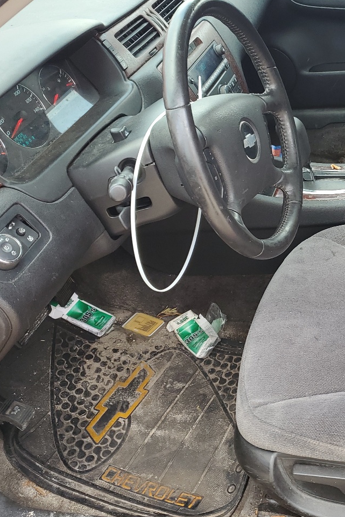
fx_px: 647
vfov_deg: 43.4
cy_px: 214
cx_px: 307
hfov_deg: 28.8
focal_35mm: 45
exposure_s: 1/200
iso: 50
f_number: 1.5
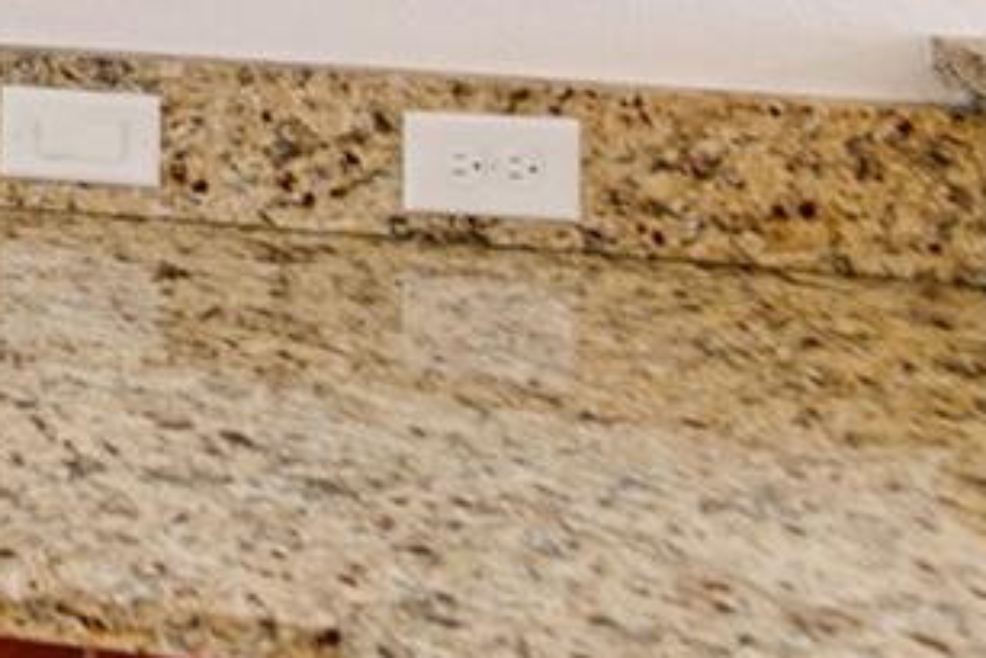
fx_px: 2000
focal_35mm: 73
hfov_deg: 19.2
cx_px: -890
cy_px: -445
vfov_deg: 16.3
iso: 160
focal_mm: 14
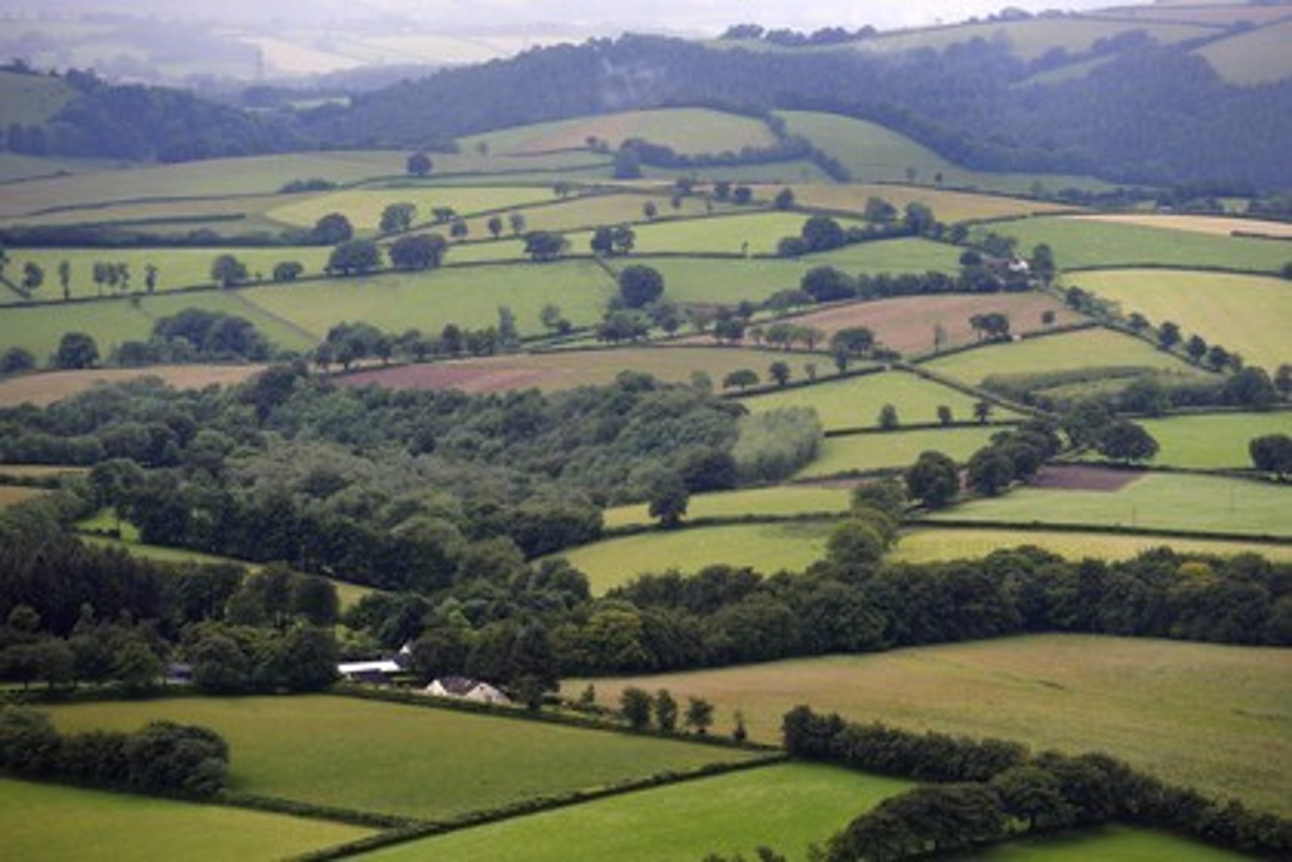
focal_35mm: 165
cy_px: 431
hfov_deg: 12.5
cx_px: 646
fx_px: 5921
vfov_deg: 8.3
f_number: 4.5
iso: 400
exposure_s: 1/800
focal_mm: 165
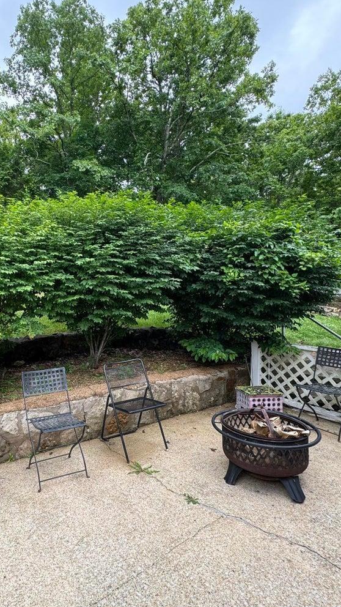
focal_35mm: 21
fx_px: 338
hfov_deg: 51.3
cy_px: 302
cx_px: 85
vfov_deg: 83.8
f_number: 2.2
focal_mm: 2.22
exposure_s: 1/139
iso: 40
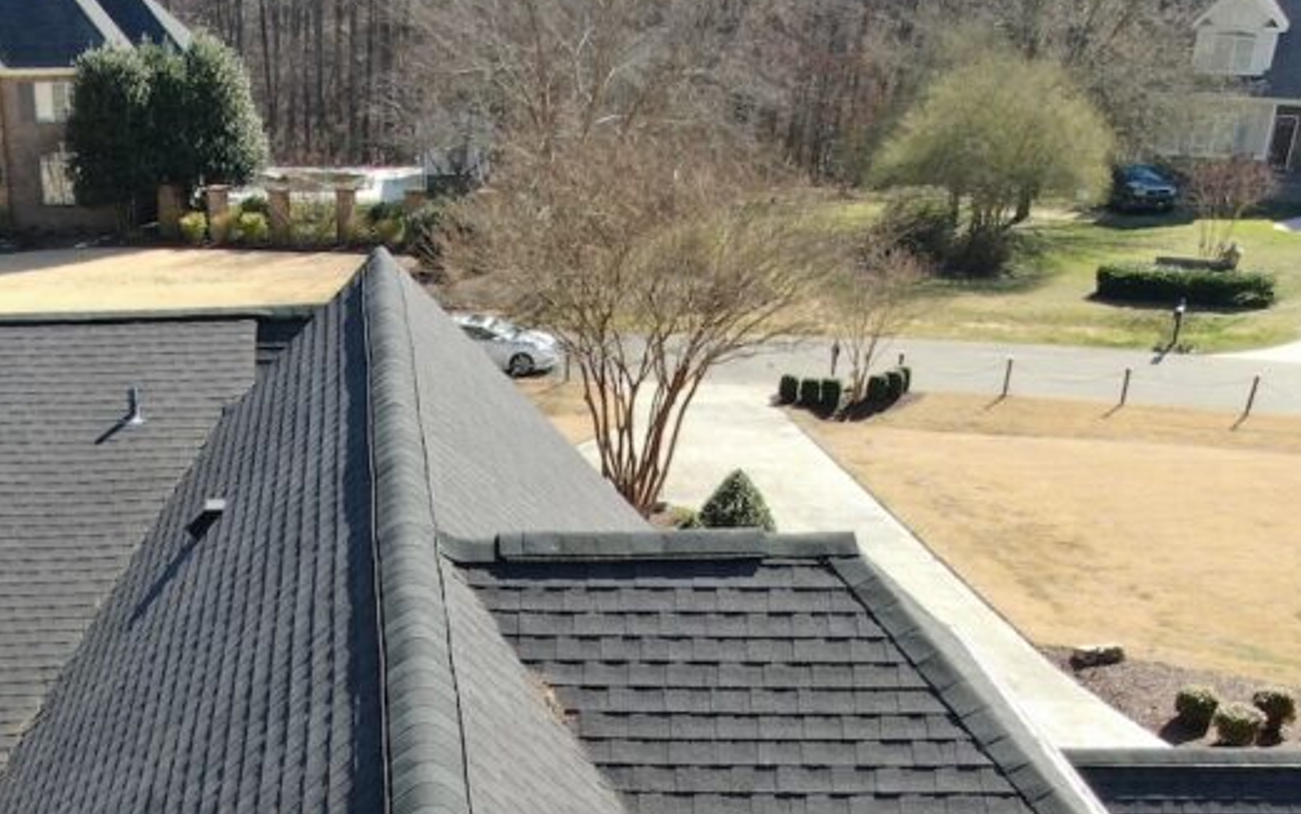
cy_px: 924
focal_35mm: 50
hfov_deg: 39.1
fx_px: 1773
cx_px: 315
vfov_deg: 24.0
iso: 100
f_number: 2.8
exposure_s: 1/500
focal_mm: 4.4
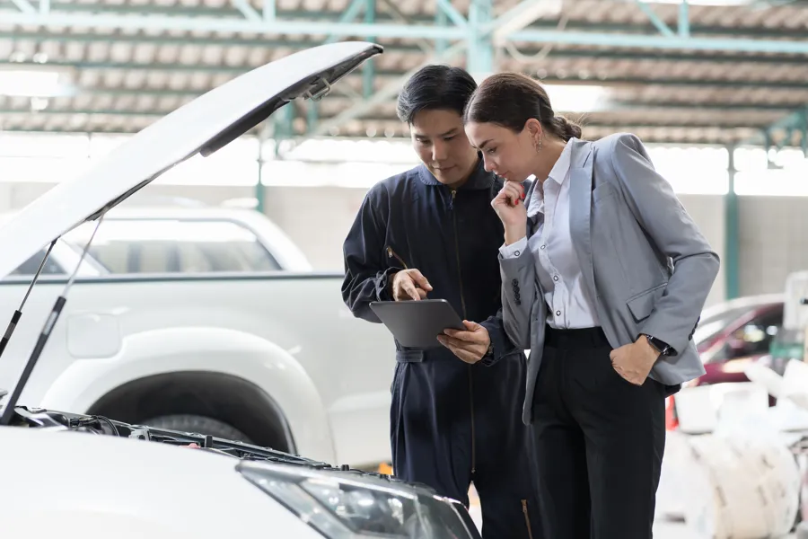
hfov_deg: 23.9
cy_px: 270
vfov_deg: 16.1
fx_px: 1908
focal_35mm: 85
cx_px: 404
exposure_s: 1/160
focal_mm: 85
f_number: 2.8
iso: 500
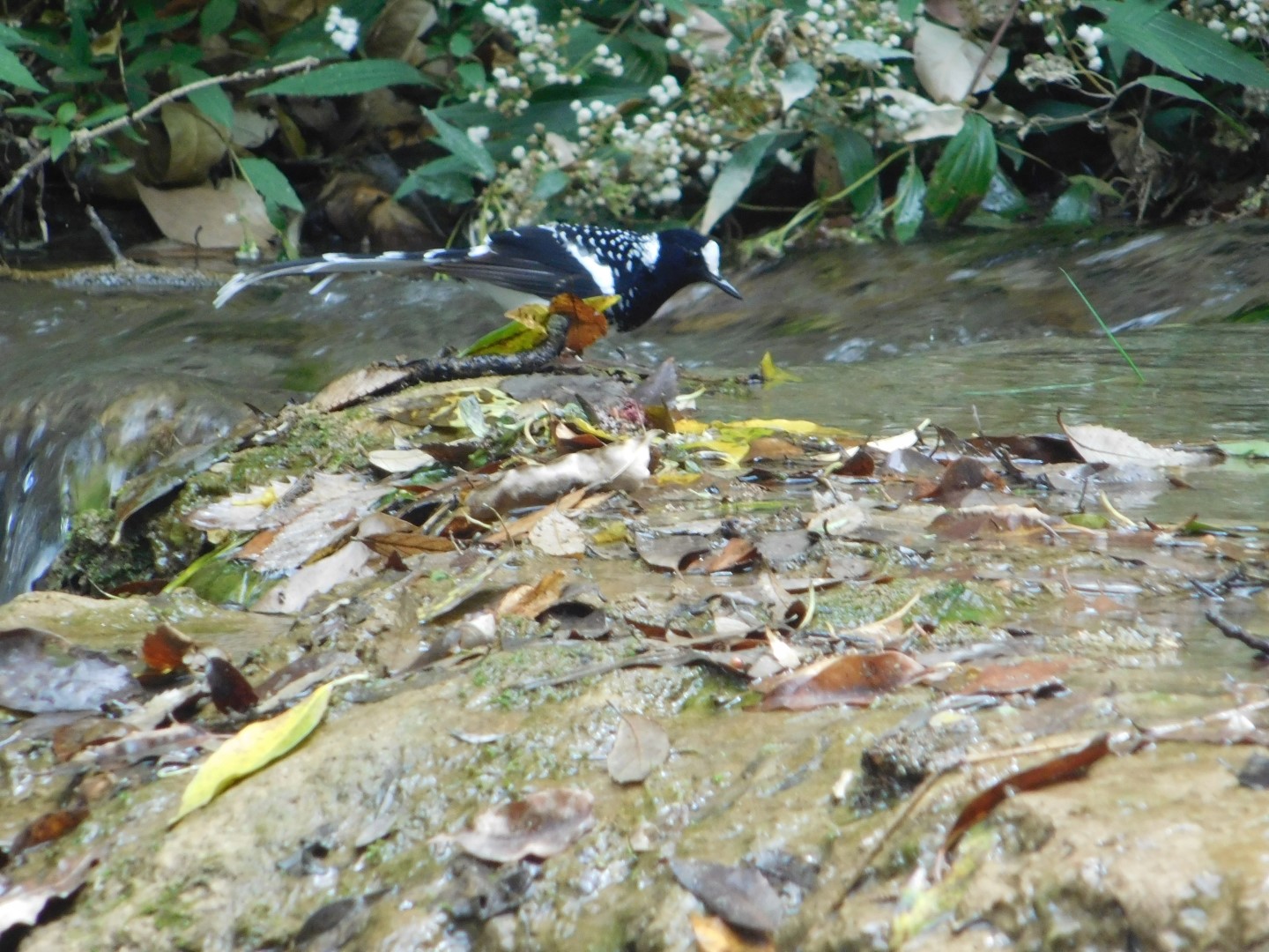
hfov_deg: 2.3
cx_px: 634
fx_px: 31344
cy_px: 476
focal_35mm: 855
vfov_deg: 1.7
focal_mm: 152
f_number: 6.5
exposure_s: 1/125
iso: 450
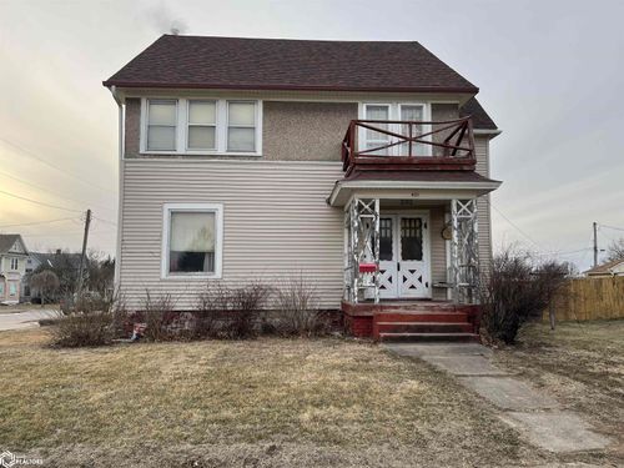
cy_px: 234
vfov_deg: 53.1
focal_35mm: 26
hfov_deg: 67.3
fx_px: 469
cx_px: 312
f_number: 1.6
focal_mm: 5.1
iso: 50
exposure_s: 1/705
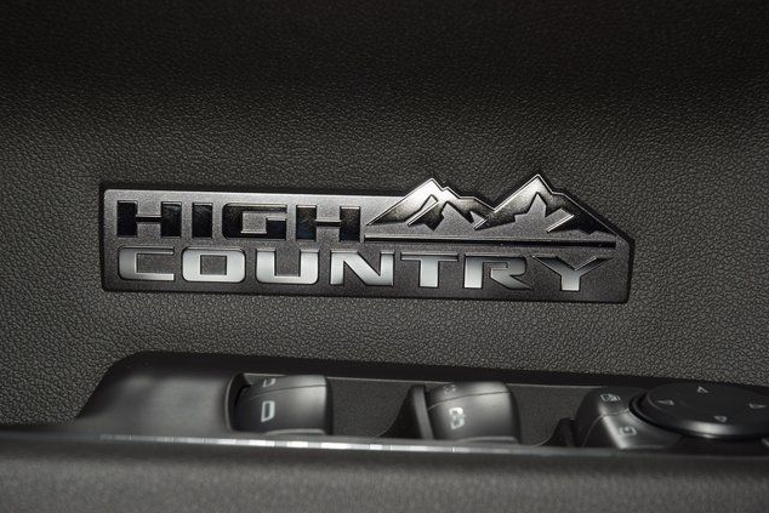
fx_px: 2265
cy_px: 258
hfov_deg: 19.3
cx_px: 386
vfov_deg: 12.9
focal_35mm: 106
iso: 100
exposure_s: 1/125
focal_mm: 70
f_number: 8
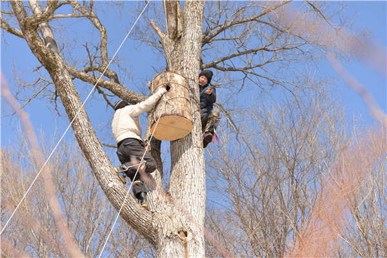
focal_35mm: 66
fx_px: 709
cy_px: 129
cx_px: 194
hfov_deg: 30.5
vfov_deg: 20.6
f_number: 6.3
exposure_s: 1/800
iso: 320
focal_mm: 66
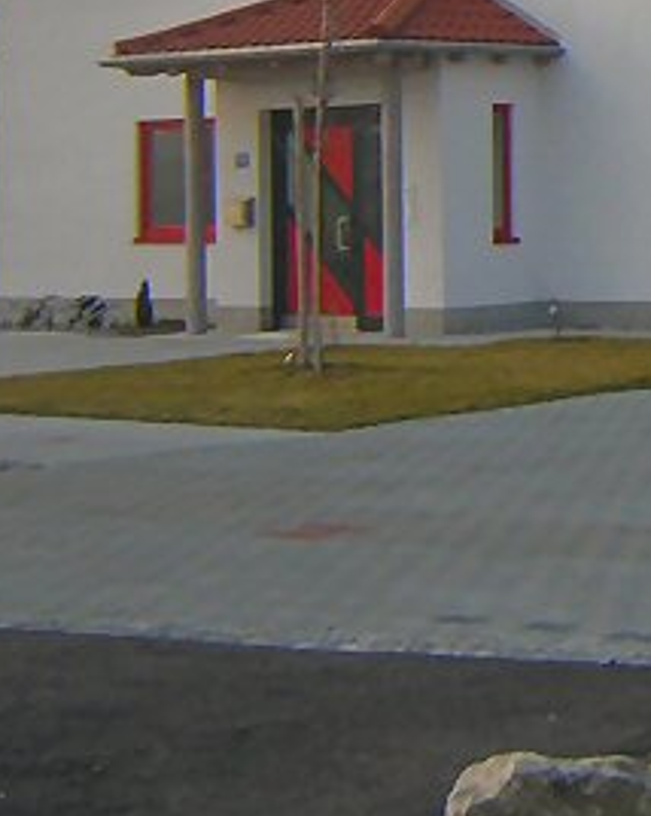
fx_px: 2532
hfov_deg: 13.4
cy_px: -43
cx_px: 1107
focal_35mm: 105
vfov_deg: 17.8
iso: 100
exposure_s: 1/435
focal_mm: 4.7
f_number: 2.6
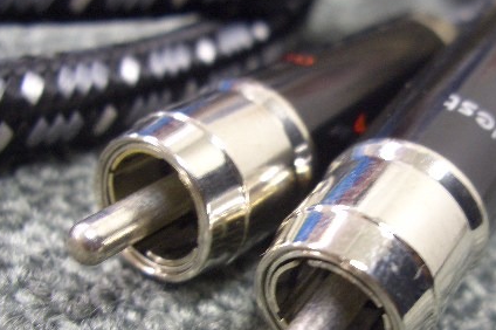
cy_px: 219
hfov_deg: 35.9
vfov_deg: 24.5
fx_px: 757
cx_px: 331
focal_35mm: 55
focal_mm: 5.8
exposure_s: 1/13
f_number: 2.6
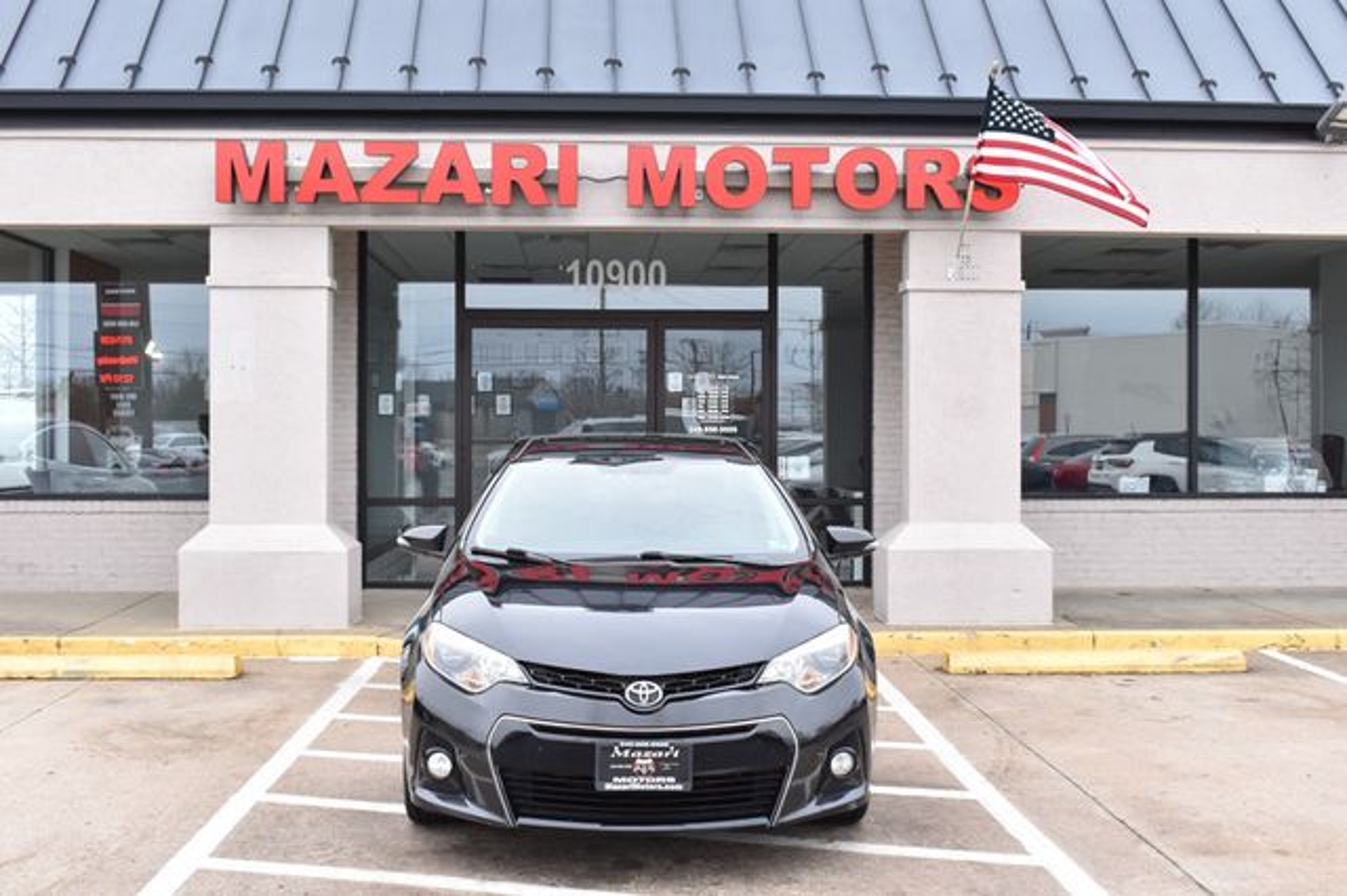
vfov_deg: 31.9
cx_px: 674
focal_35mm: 42
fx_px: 1571
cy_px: 448
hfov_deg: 46.4
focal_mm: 28
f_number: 8
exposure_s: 1/125
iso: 400
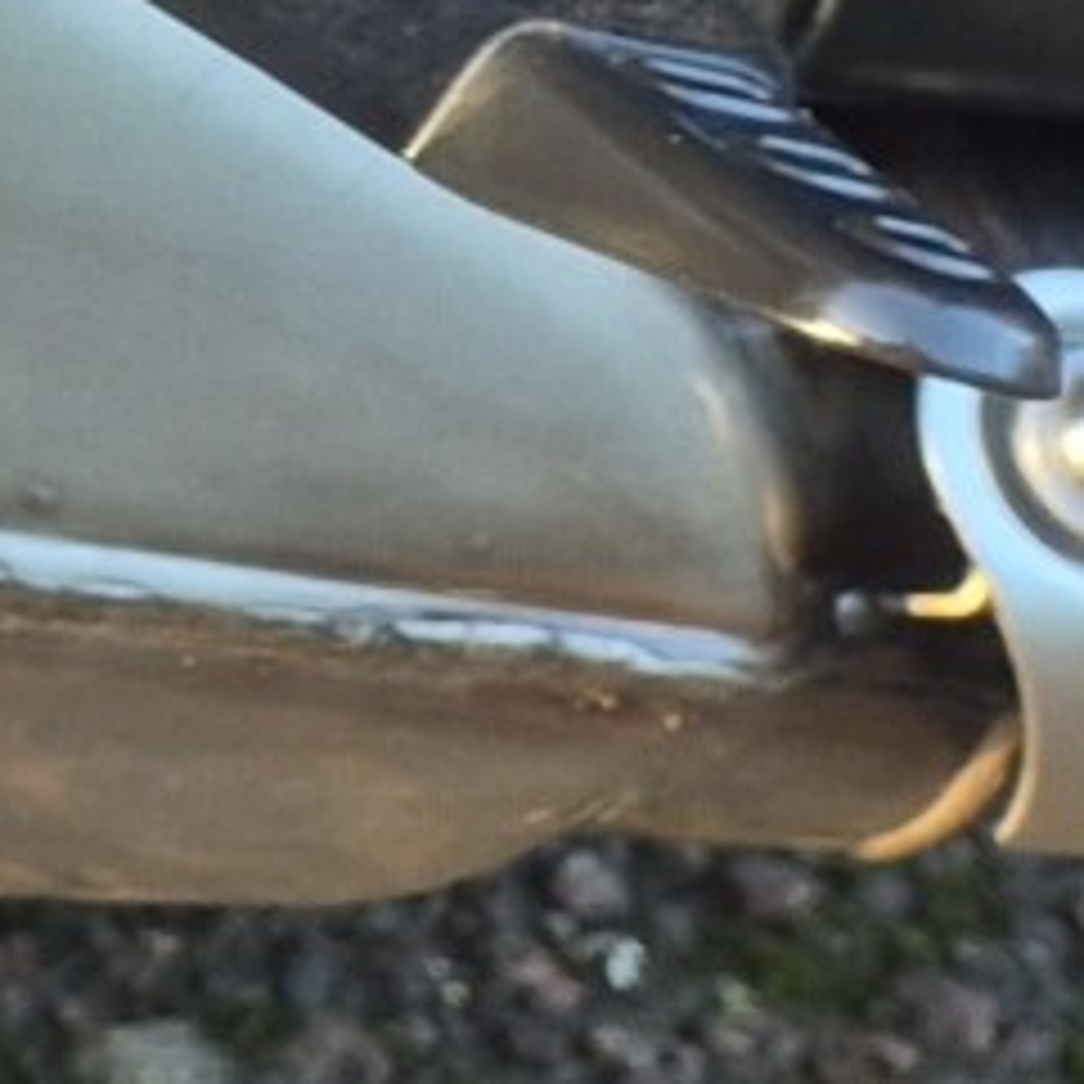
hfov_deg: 7.7
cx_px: -2996
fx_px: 5987
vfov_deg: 9.6
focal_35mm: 169
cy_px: -1196
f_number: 1.8
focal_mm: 5.4
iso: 160
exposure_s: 1/180
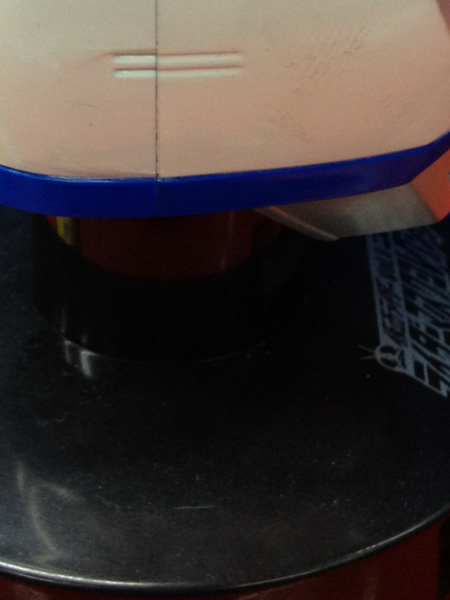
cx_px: 272
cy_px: -99
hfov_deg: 13.1
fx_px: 1959
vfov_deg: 16.8
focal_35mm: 113
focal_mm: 4.28
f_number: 2.4
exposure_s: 1/20
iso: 80
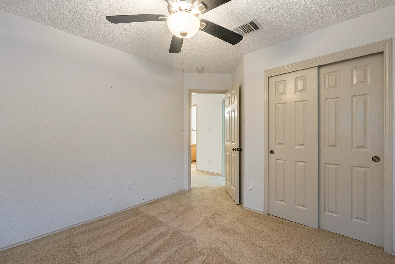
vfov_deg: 74.5
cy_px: 132
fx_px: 173
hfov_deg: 97.4
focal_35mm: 16
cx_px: 198
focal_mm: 15.8
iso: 800
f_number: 7.1
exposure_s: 1/8
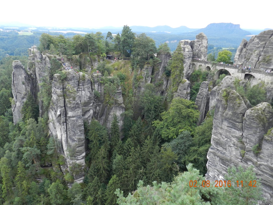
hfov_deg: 63.4
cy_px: 102
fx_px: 221
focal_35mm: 28
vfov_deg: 49.7
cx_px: 136
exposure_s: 1/100
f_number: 3.6
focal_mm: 5
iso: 160
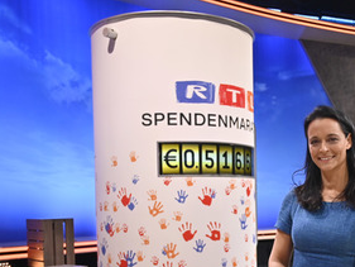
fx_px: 380
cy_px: 189
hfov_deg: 47.5
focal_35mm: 37
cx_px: 281
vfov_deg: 38.0
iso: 1000
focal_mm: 24
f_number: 4
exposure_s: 1/200
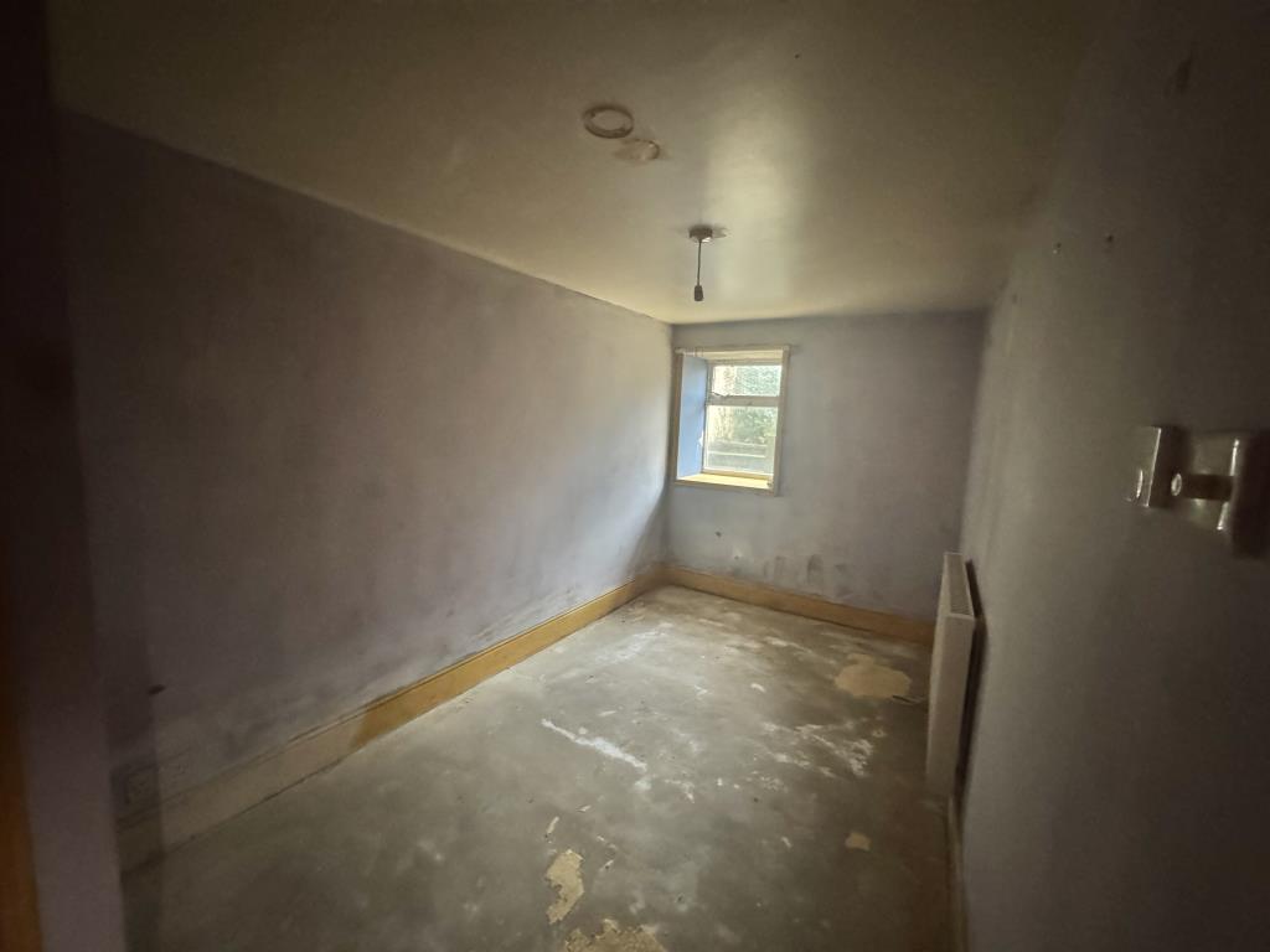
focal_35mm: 14
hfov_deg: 102.1
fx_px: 514
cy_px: 476
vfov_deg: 85.7
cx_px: 635
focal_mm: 2.22
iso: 1250
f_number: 2.2
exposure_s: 1/40
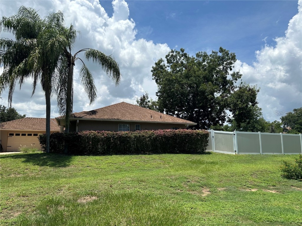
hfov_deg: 71.6
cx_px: 151
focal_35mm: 24
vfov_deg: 56.8
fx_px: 209
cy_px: 113
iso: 80
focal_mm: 6.86
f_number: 1.78
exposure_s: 1/6623
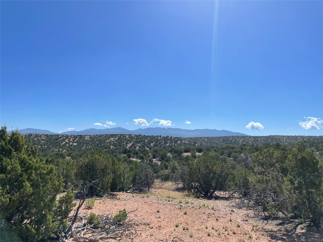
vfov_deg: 53.1
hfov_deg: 67.3
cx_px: 162
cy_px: 121
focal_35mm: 26
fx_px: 243
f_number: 1.6
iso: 32
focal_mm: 4.2
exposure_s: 1/5814
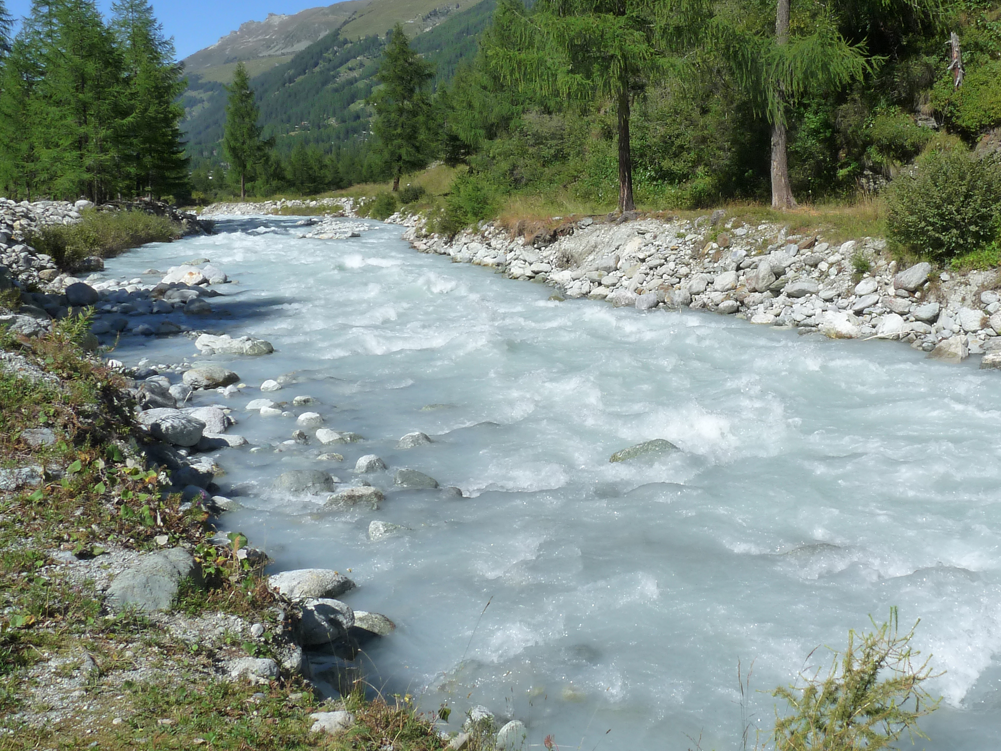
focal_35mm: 36
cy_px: 309
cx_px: 664
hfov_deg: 50.5
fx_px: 1041
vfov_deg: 39.5
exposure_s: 1/400
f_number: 7.1
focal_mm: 4.8
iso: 160
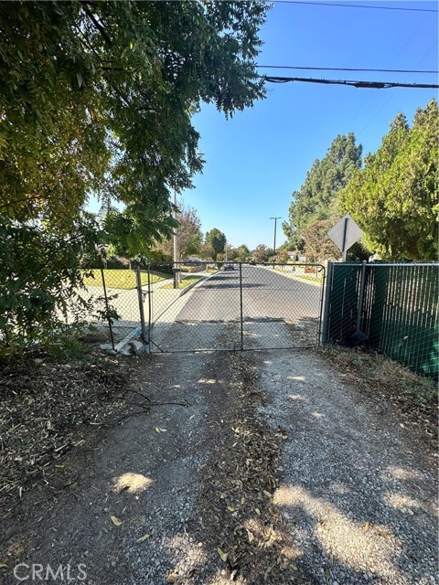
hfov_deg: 85.7
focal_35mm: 14
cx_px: 220
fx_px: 237
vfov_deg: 102.1
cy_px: 292
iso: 50
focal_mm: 2.22
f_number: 2.2
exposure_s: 1/910
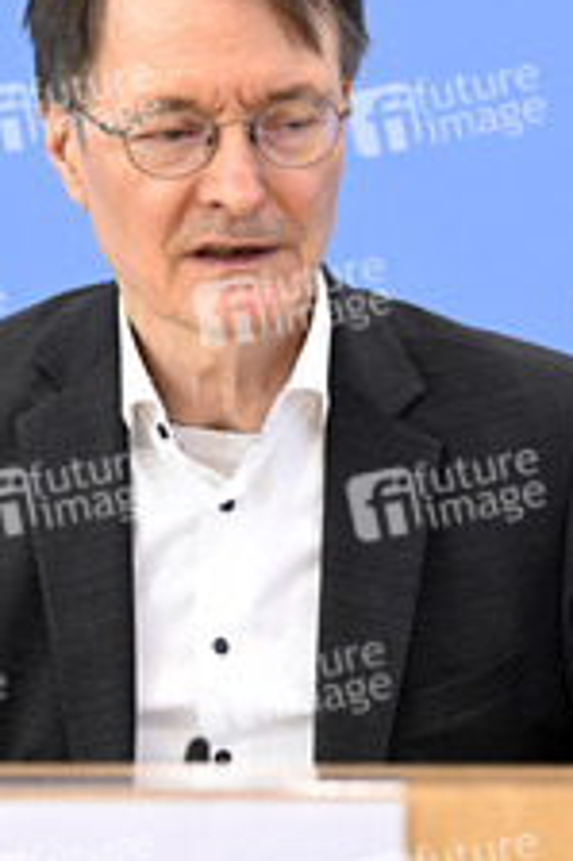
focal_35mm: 151
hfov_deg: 9.1
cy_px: 400
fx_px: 3610
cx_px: 344
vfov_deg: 13.6
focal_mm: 75
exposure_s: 1/800
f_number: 4
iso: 3200
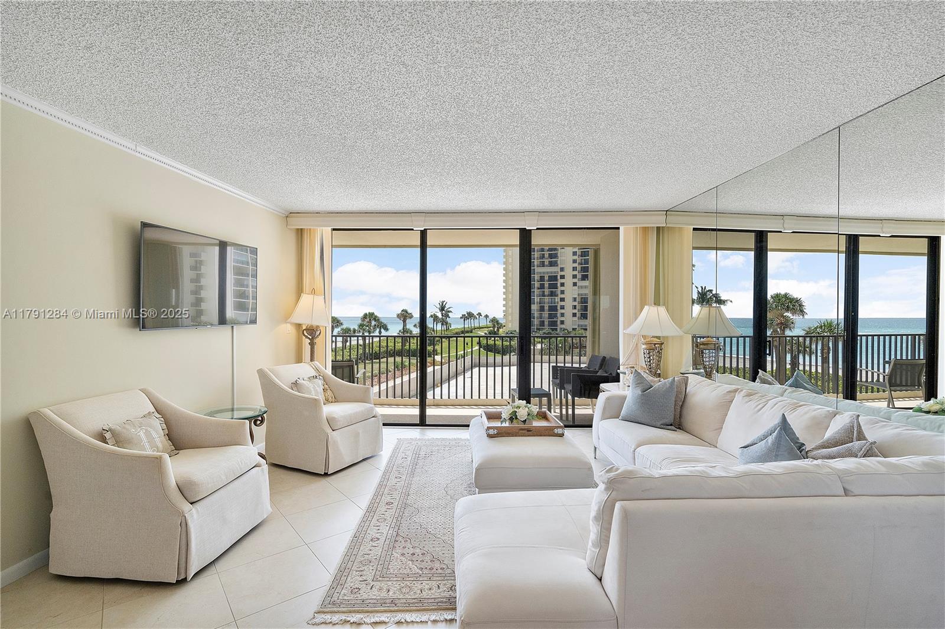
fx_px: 420
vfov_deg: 73.7
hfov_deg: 96.7
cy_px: 314
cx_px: 472
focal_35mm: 16
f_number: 8
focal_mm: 16
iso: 250
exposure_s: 1/400
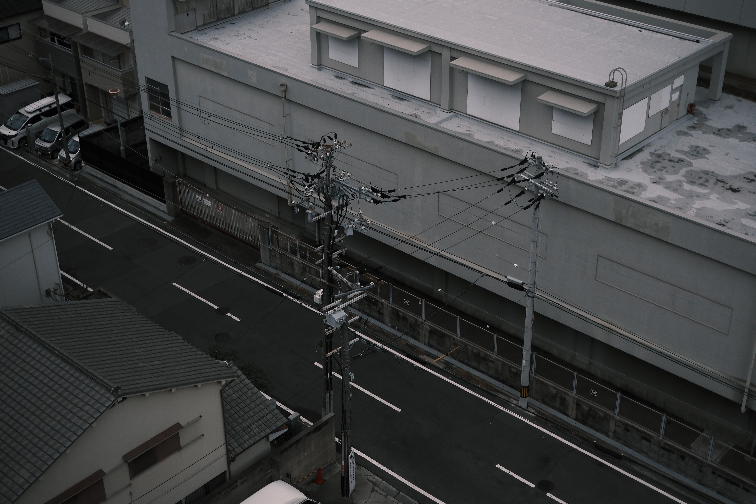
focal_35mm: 50
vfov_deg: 27.0
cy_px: 252
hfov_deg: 39.6
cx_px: 378
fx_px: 1050
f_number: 1.4
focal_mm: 33
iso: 500
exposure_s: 1/8000
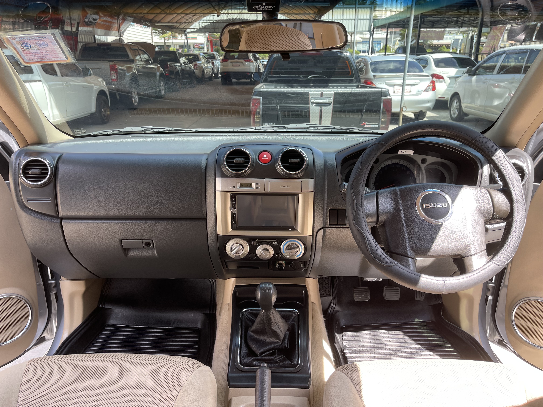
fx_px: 392
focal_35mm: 25
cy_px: 204
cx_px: 272
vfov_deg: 54.9
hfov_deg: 69.4
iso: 32
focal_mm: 5.1
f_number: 1.6
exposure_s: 1/130
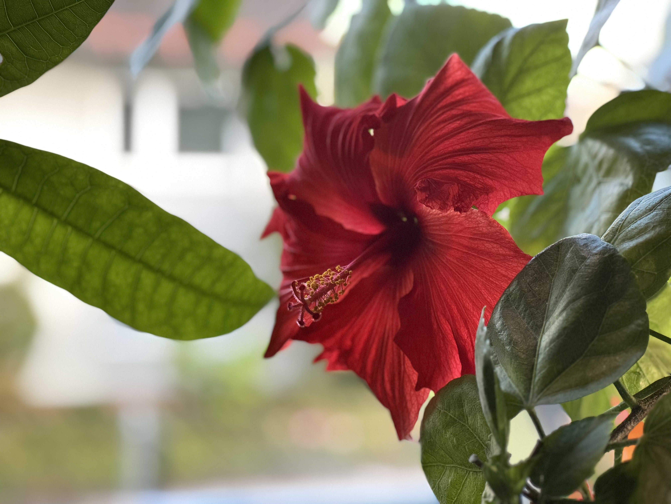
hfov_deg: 25.3
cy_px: 252
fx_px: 1493
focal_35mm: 77
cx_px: 336
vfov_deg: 19.1
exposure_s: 1/49
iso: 500
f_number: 2.8
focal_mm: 9
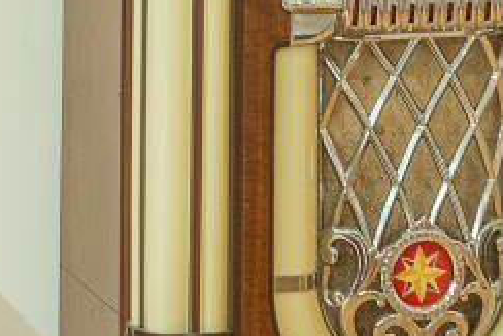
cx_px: 233
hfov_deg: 8.9
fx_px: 3229
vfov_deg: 5.9
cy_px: -105
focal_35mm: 231
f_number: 5.6
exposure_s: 1/25
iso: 250
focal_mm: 55
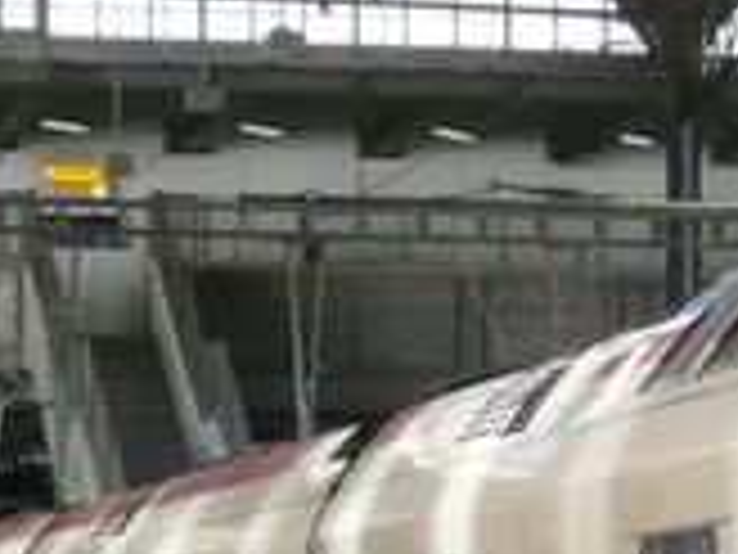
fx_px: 6353
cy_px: 689
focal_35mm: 298
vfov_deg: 5.0
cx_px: 1296
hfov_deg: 6.5
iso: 400
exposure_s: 1/160
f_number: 3.2
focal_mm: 8.1
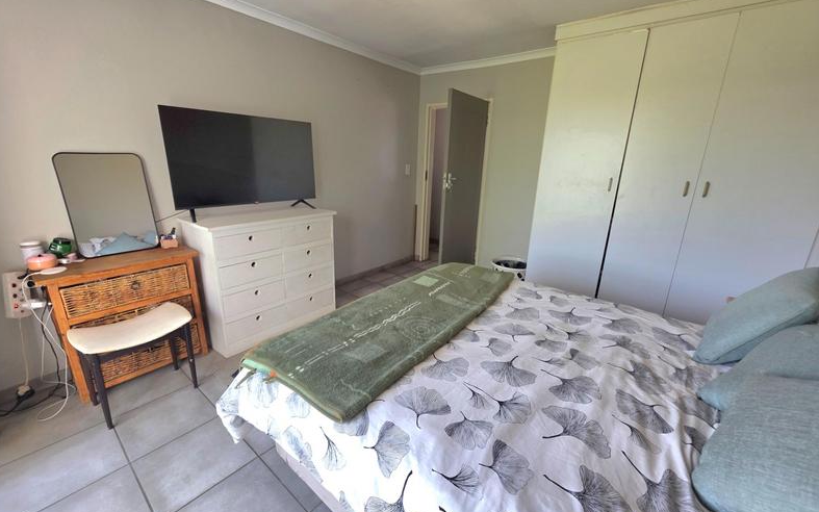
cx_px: 404
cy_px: 256
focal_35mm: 14
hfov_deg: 105.3
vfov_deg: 78.6
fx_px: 313
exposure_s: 1/101
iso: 100
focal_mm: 2.2
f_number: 1.9
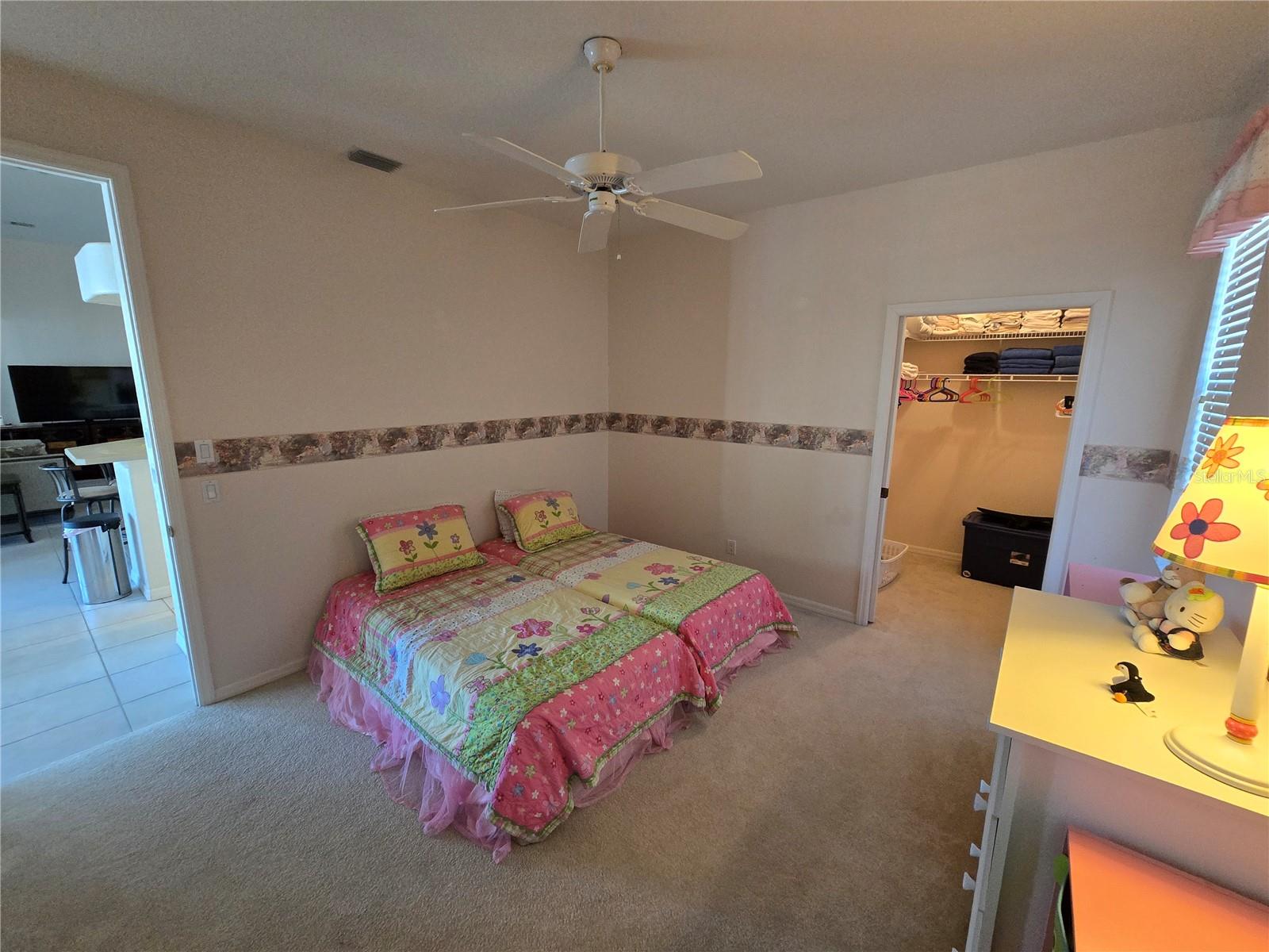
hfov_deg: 106.2
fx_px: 477
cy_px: 476
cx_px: 634
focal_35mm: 13
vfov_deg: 89.9
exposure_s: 1/60
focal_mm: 2.2
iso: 500
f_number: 2.2
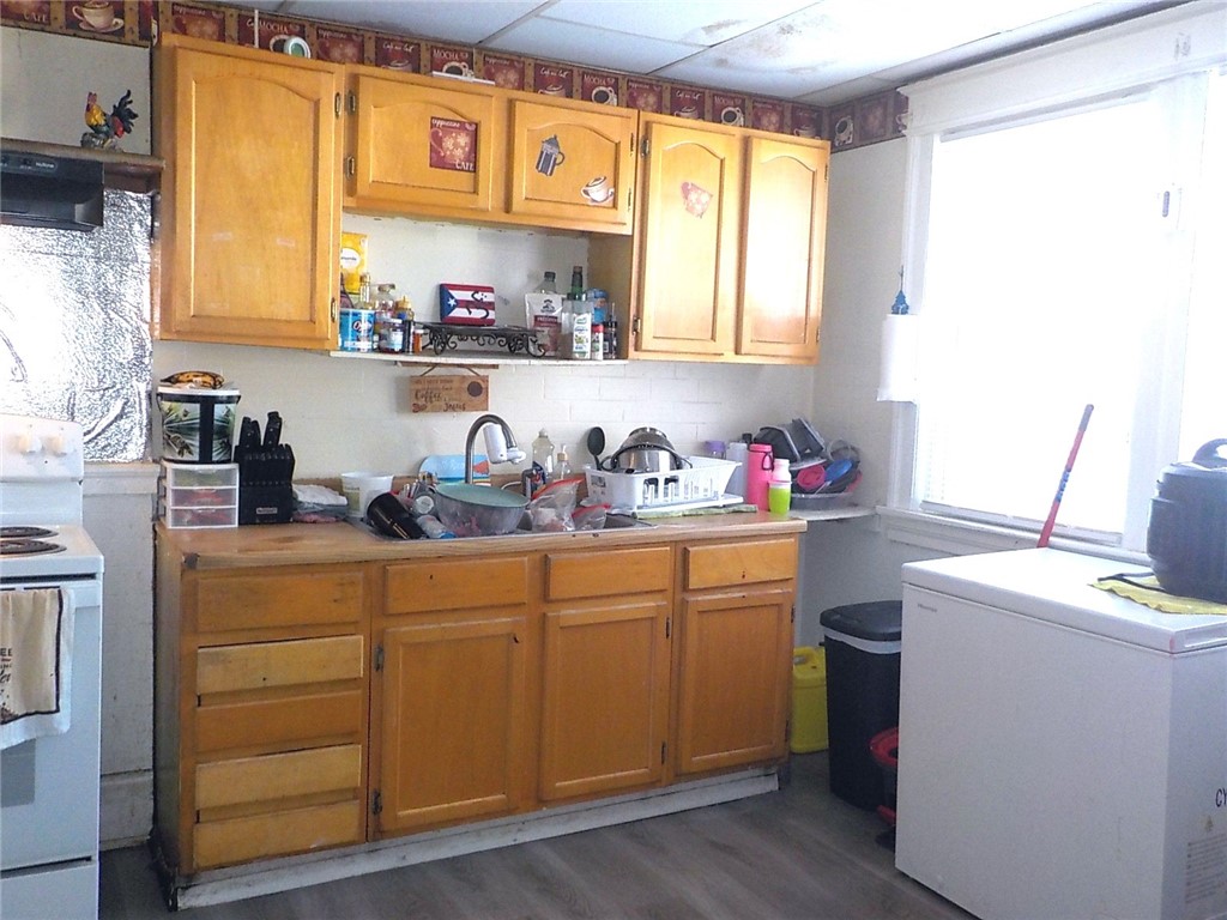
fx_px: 1063
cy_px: 460
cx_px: 614
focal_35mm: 30
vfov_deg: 46.8
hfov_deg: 60.0
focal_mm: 4.1
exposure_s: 1/30
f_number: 3.3
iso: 320
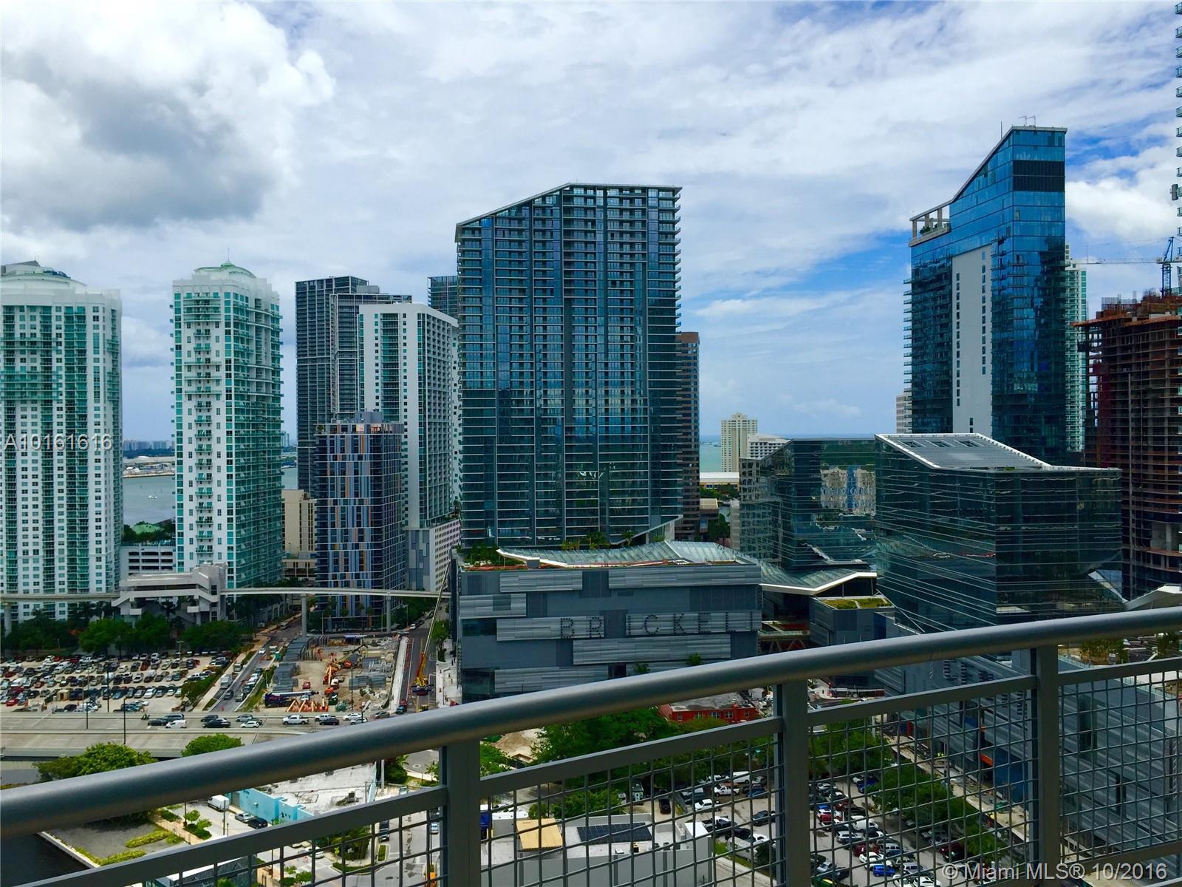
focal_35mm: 29
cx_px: 591
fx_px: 990
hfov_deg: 61.7
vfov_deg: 48.2
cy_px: 444
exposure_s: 1/3597
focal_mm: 4.15
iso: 32
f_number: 2.2
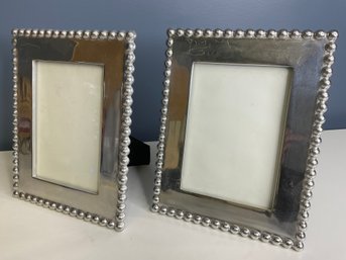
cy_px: 130
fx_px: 290
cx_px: 173
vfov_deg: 48.2
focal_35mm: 29
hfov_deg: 61.7
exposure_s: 1/120
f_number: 1.8
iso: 25
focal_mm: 3
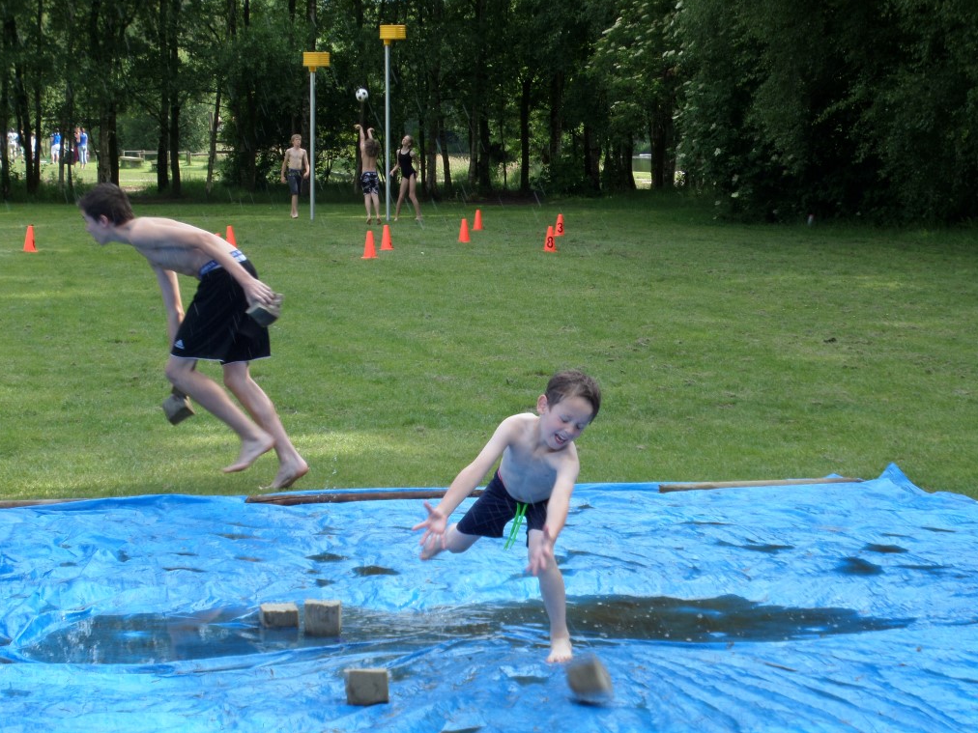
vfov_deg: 16.6
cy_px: 368
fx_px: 2515
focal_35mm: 89
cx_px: 487
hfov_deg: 22.0
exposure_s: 1/180
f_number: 4.4
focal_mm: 14.3
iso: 80
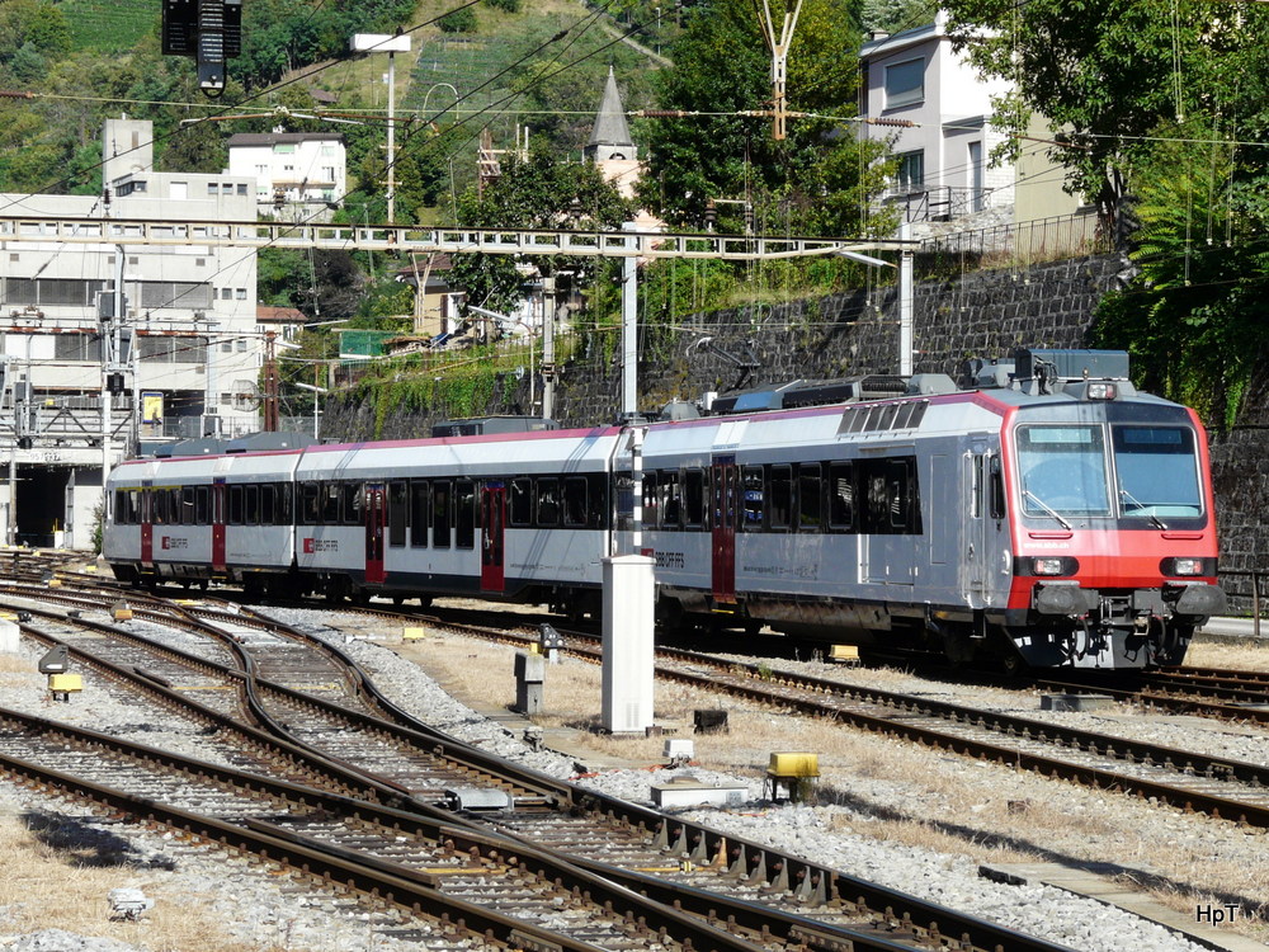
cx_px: 634
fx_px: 4106
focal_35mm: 112
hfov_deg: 17.6
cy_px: 476
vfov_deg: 13.2
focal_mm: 18.3
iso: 100
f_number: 5.6
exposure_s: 1/320
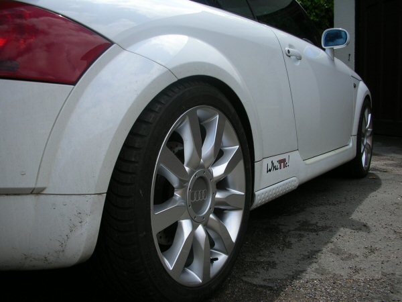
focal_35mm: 35
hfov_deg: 52.6
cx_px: 201
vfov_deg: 40.7
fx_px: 406
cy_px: 151
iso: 50
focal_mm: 5.8
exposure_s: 1/59.7
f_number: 8.5
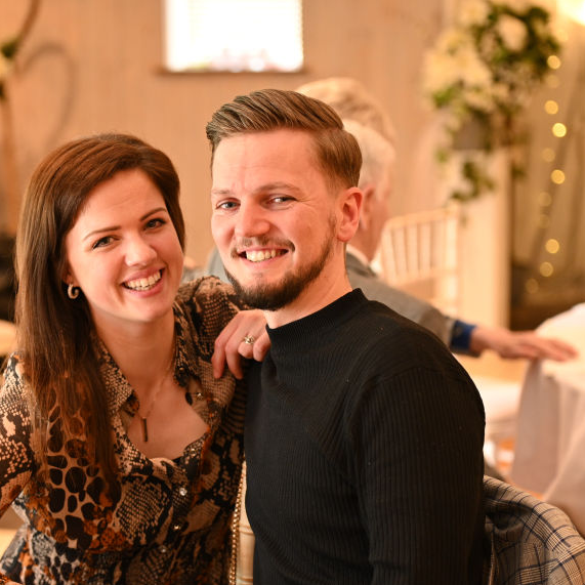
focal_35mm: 90
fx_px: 1721
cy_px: 294
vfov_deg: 19.3
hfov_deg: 19.3
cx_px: 212
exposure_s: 1/80
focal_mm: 70
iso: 2000
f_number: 2.8
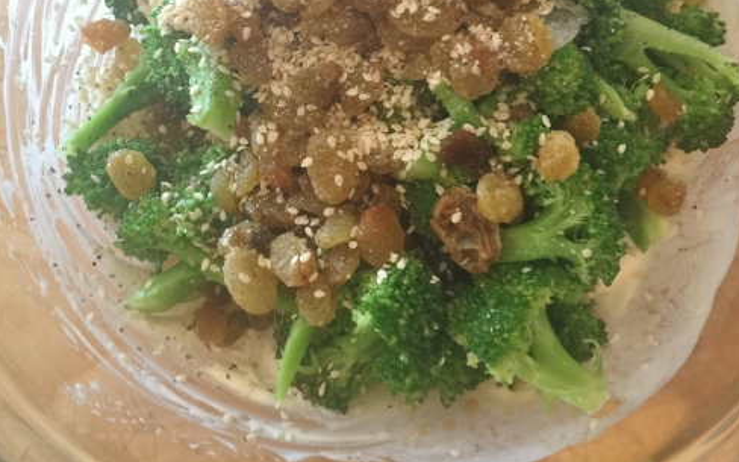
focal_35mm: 41
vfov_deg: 30.5
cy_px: 97
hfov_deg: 48.1
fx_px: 826
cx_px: 413
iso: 100
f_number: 2.2
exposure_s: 1/15
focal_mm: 4.15
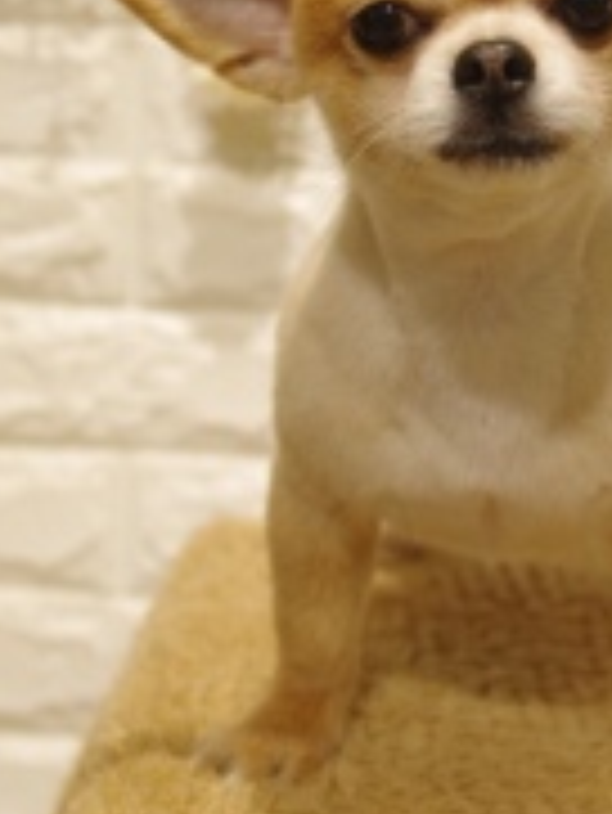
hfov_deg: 16.5
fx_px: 2096
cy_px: 202
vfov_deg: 21.8
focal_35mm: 89
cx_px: 518
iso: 250
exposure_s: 1/125
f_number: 3.5
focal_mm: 28
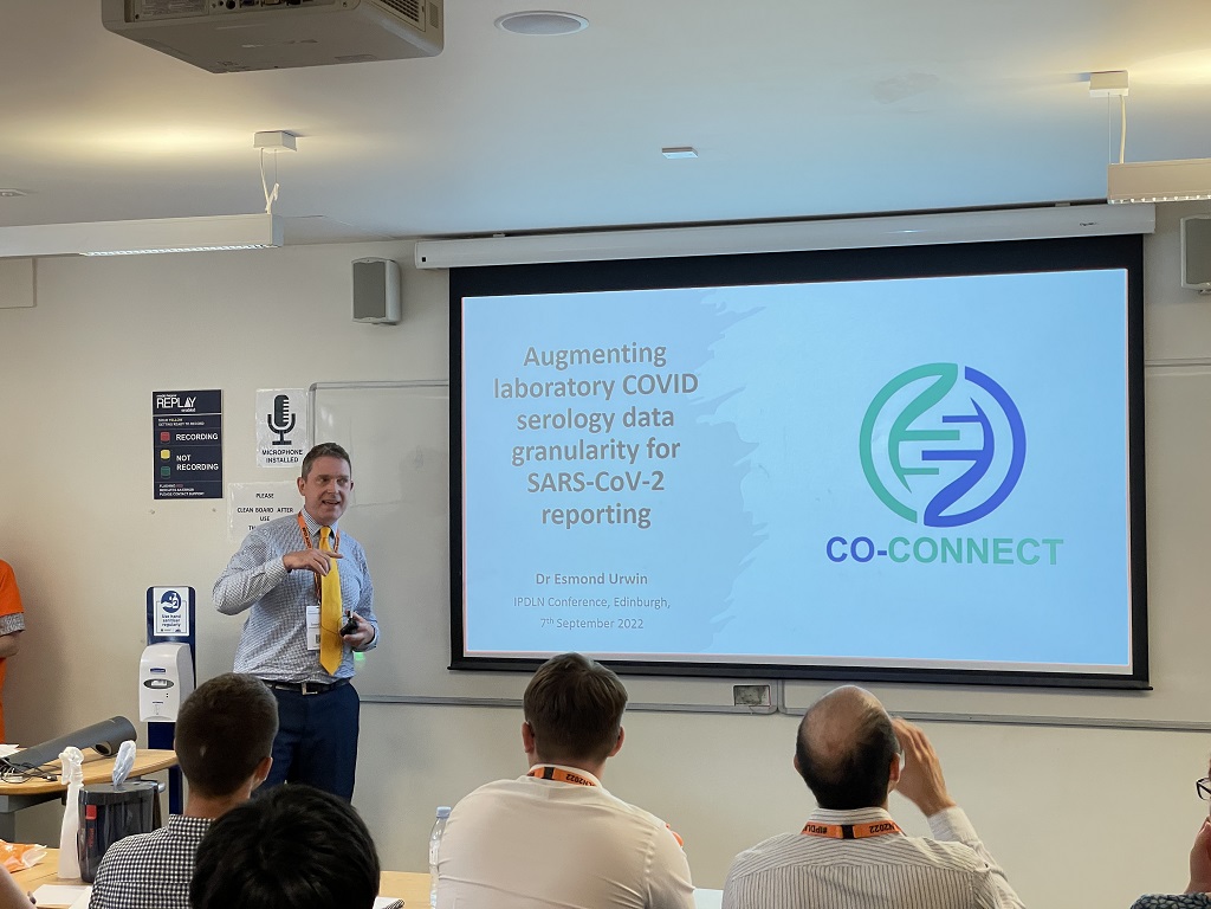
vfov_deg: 28.0
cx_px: 606
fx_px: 1819
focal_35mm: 52
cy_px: 454
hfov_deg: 36.8
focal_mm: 6
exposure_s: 1/50
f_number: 2
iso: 160
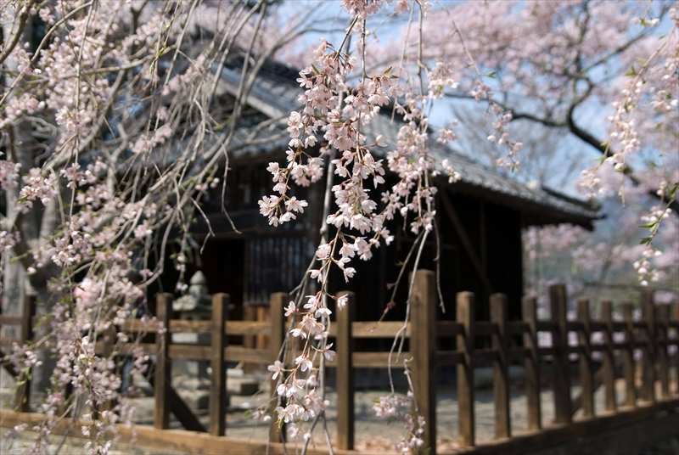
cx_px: 340
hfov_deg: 38.8
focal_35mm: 51
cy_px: 228
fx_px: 963
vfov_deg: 26.6
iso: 100
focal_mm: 34
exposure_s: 1/500
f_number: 4.5
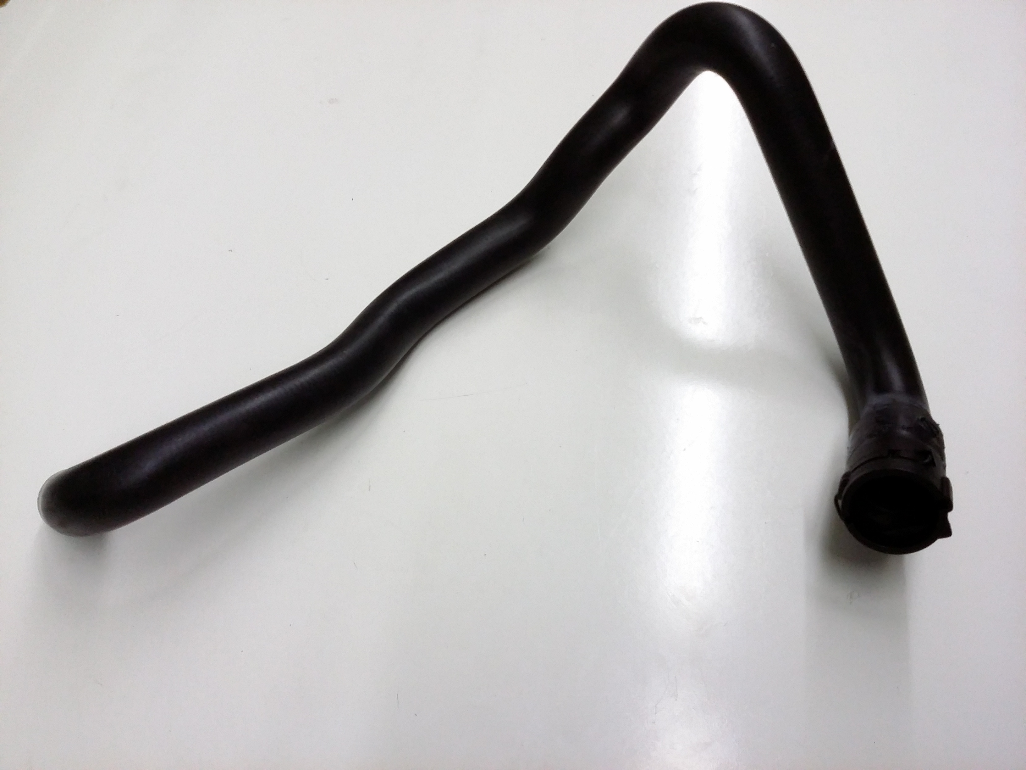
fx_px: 948
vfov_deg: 44.2
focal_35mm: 32
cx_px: 513
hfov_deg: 56.8
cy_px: 385
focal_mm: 3.4
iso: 160
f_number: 2.4
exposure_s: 1/24
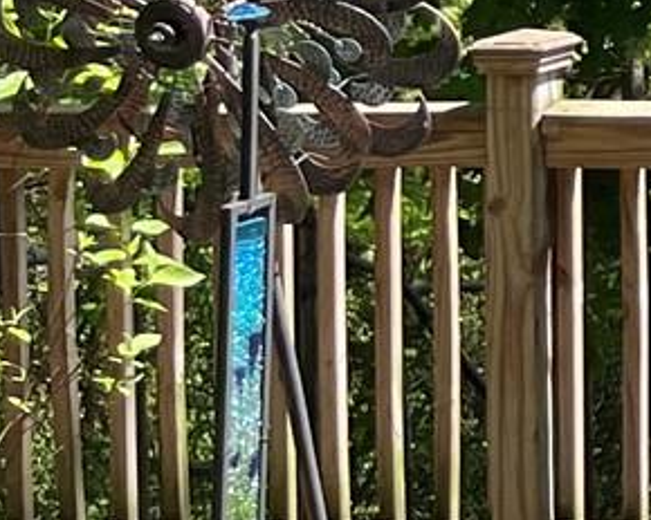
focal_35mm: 179
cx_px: 2218
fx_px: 3449
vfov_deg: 8.3
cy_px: -408
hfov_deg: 8.3
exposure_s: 1/1225
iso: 50
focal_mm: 5.1
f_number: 1.6
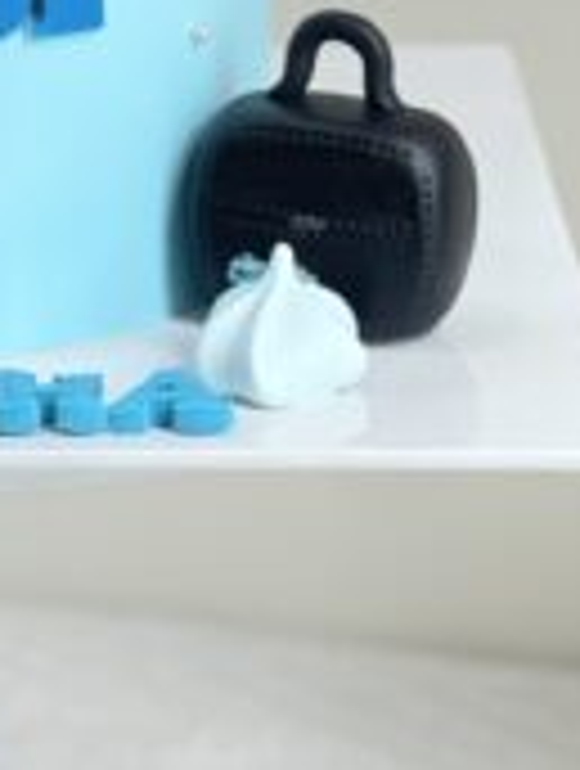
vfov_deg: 9.7
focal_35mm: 199
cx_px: -144
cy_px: -362
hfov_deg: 7.4
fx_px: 4429
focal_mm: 7.5
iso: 100
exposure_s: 1/100
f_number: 2.2
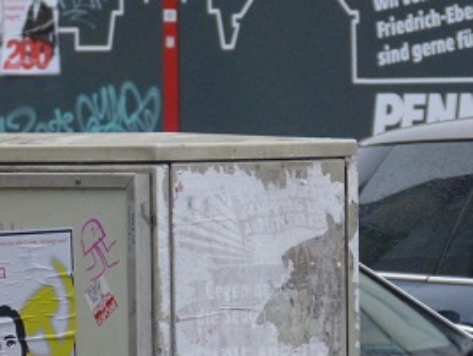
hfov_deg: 3.3
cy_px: 184
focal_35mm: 607
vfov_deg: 2.5
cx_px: -4
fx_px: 8298
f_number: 3.9
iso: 400
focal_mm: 42.4
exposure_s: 1/125
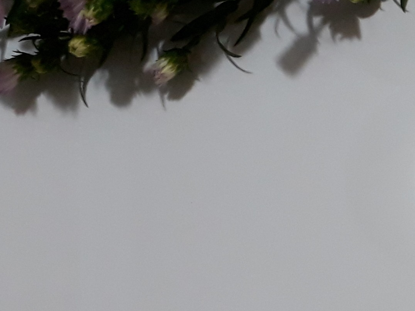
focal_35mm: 104
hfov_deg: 17.1
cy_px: 302
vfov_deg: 14.0
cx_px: 625
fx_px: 1247
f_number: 1.9
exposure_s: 1/33
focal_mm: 3.6
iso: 160
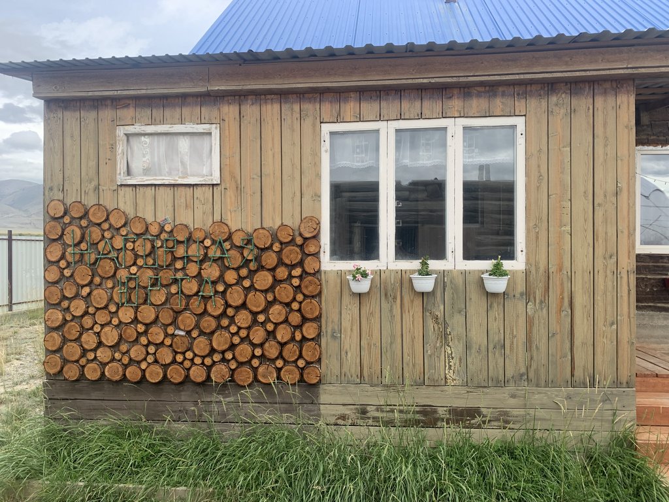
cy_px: 251
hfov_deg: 67.3
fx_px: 502
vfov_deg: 53.1
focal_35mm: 26
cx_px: 334
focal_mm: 4.25
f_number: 1.8
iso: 25
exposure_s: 1/502
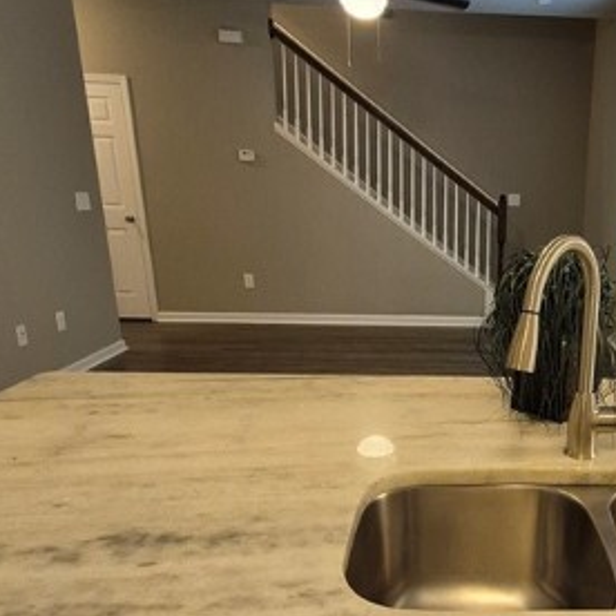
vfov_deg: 50.3
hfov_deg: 47.5
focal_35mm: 32
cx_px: 518
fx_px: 644
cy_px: 404
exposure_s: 1/60
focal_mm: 1.74
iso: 250
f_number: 2.2
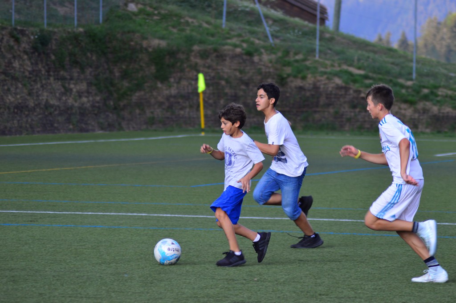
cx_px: 228
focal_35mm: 232
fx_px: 2943
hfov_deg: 8.9
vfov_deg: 5.9
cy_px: 152
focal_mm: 155
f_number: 4.5
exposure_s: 1/250
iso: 200
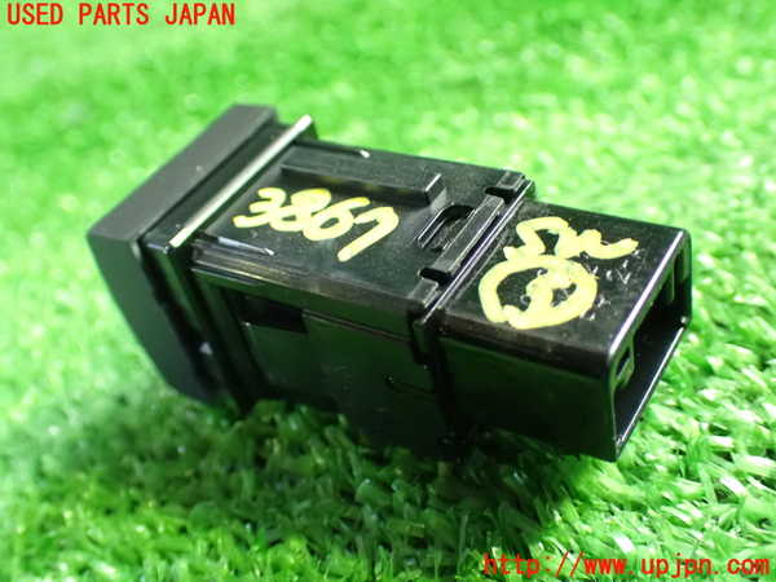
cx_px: 388
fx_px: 919
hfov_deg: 45.8
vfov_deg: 35.1
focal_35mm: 41
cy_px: 291
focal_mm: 7.31
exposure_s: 1/40
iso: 1600
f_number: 2.8
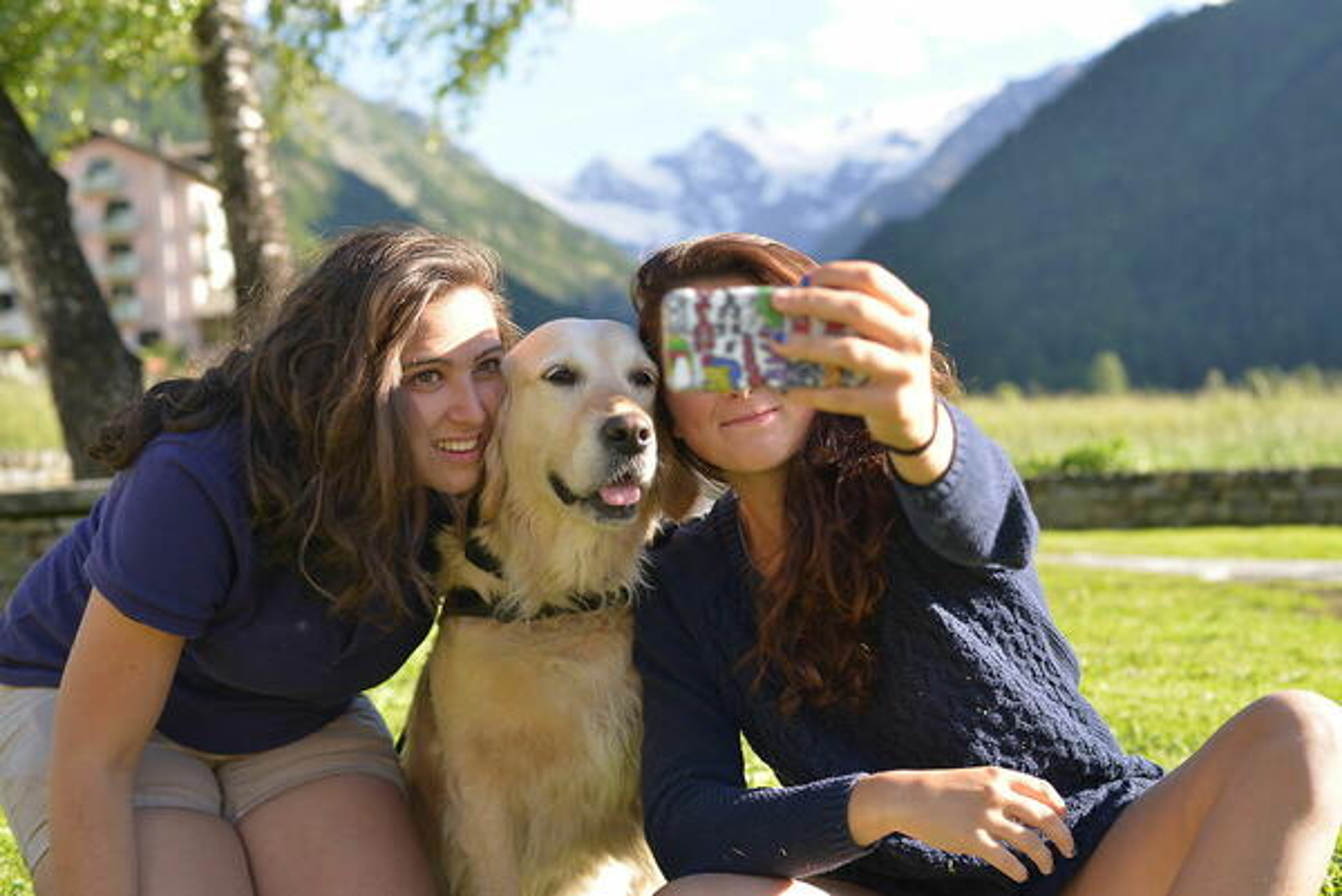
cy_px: 448
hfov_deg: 19.4
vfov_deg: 13.1
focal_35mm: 105
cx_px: 671
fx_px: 3917
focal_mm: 105
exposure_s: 1/200
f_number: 5.6
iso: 100
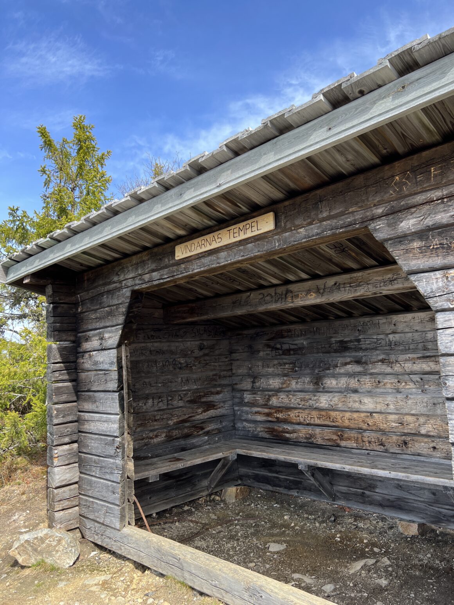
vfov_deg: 67.3
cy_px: 302
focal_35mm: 26
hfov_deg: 53.1
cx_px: 227
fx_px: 455
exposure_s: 1/1029
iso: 50
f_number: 1.5
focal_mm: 5.7
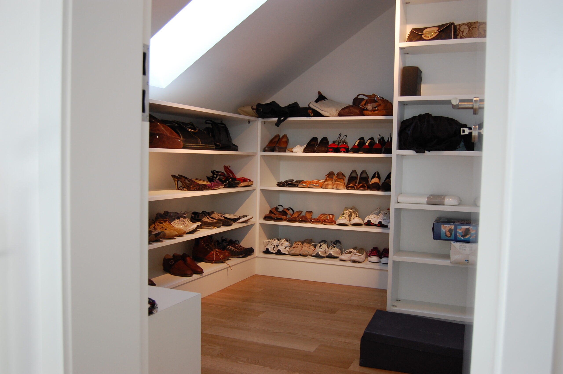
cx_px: 282
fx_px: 469
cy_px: 187
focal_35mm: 30
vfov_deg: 43.5
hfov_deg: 62.0
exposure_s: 1/80
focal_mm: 20
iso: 400
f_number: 4.5
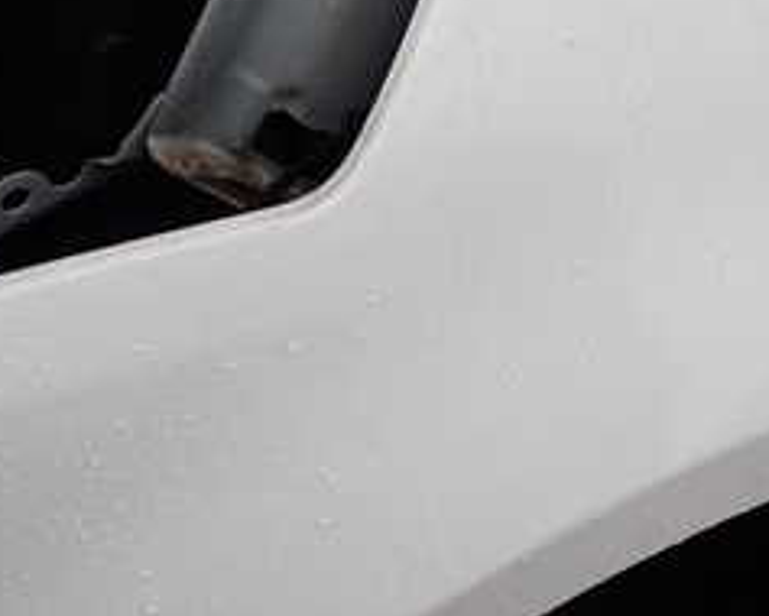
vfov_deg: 20.7
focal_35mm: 74
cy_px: 392
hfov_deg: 25.4
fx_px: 1686
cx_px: 561
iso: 100
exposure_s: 1/100
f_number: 2.3
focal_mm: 5.4
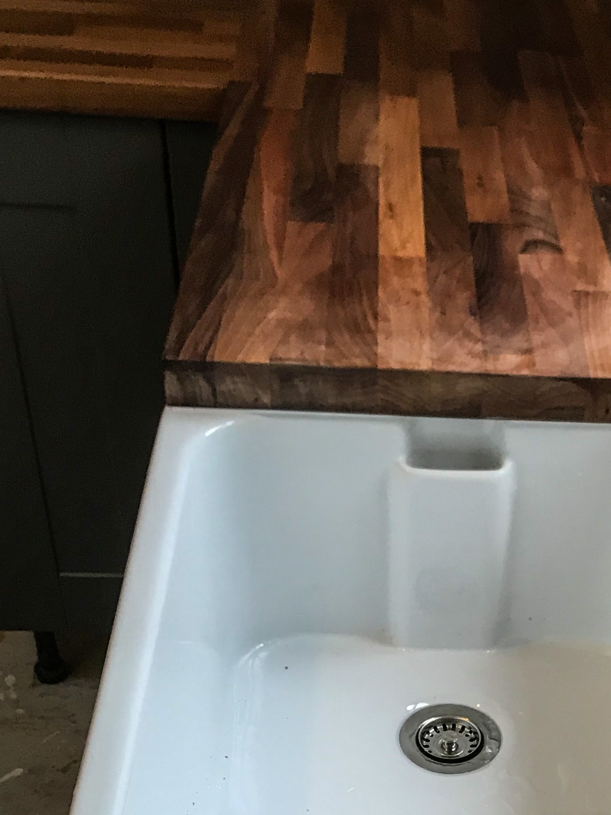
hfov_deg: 25.1
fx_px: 1342
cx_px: 511
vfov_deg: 32.1
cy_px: 741
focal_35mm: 57
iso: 40
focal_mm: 3.99
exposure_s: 1/35
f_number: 1.8
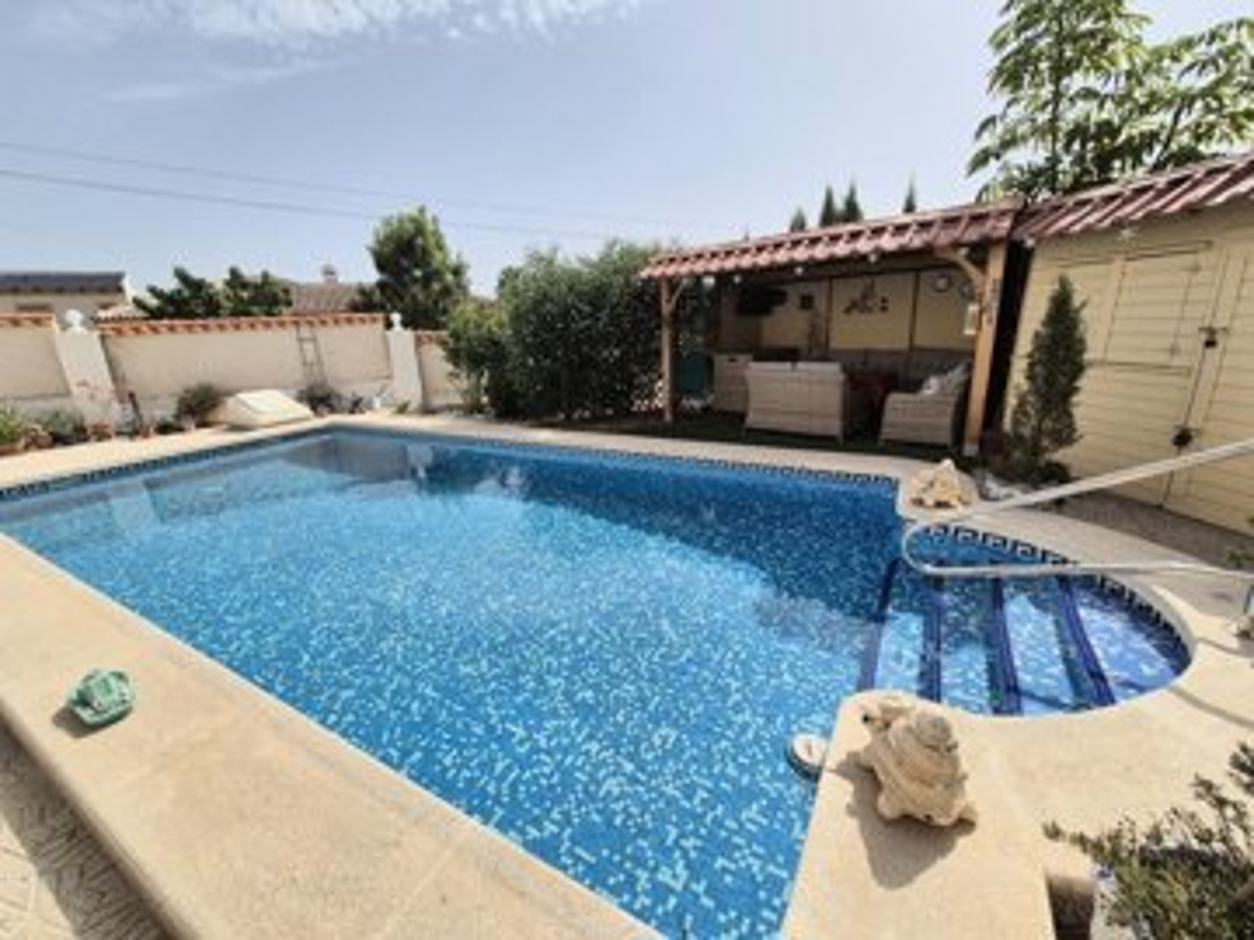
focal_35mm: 13
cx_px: 627
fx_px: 471
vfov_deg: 89.9
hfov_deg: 106.2
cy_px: 470
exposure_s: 1/5000
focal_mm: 2.2
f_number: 2.2
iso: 50
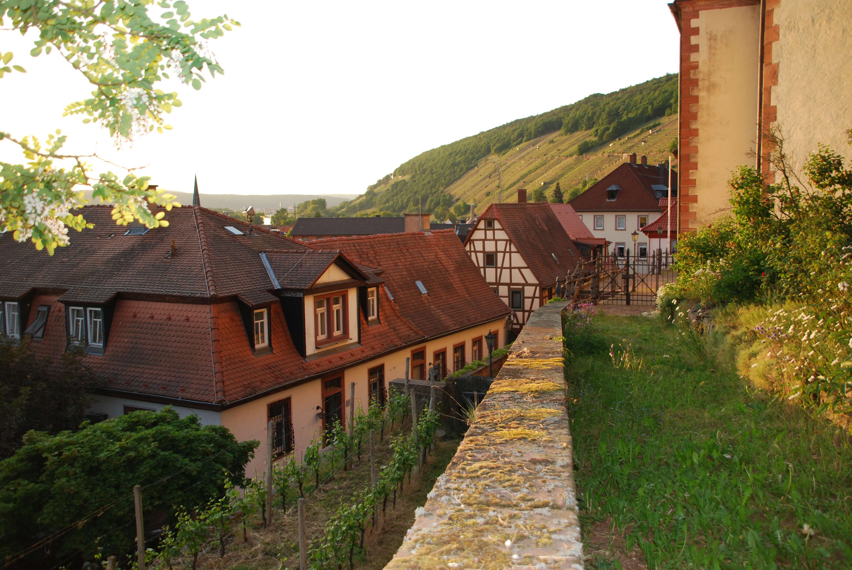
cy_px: 285
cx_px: 426
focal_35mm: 33
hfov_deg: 57.2
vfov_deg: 40.1
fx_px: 782
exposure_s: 1/125
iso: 140
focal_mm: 22
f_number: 4
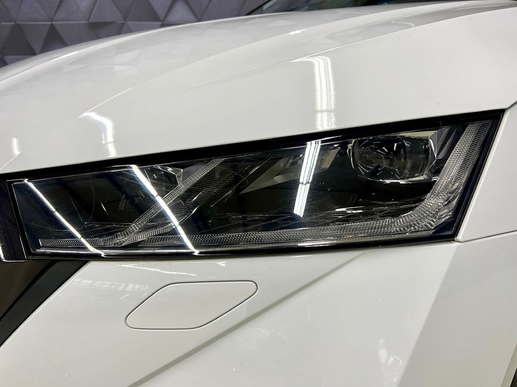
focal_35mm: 26
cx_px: 258
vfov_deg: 53.1
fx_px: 388
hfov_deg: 67.3
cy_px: 194
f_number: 1.5
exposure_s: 1/121
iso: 100
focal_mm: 5.7
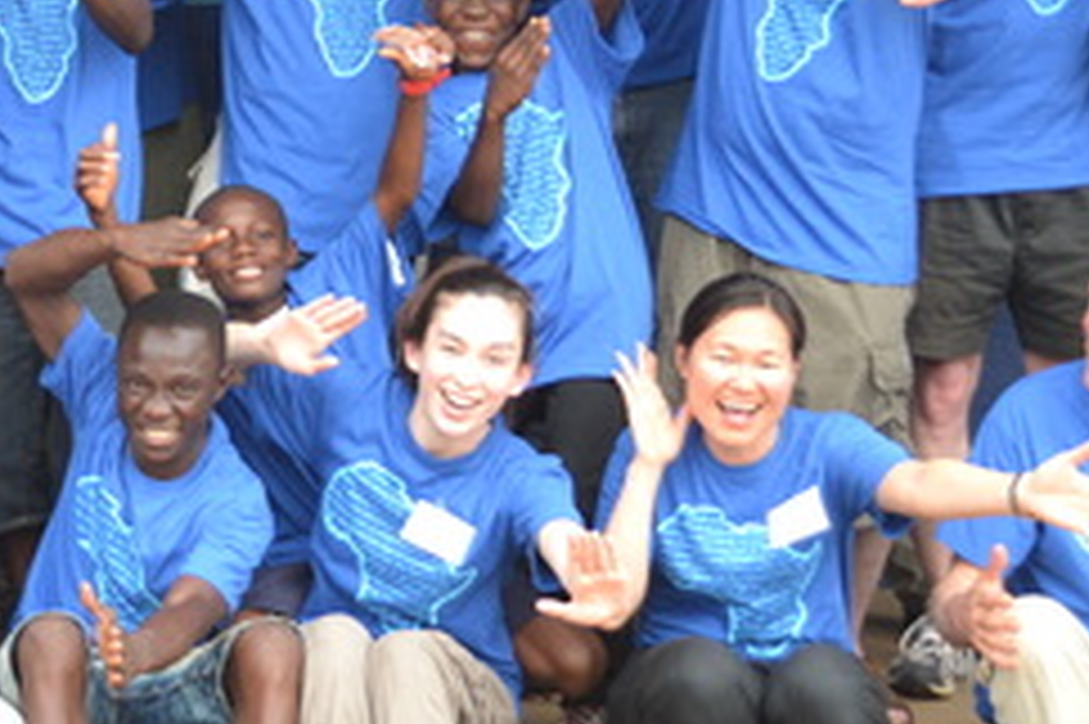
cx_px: 63
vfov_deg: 10.2
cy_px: 76
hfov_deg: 15.1
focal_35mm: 134
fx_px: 4051
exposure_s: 1/80
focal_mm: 30
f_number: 4.5
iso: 400
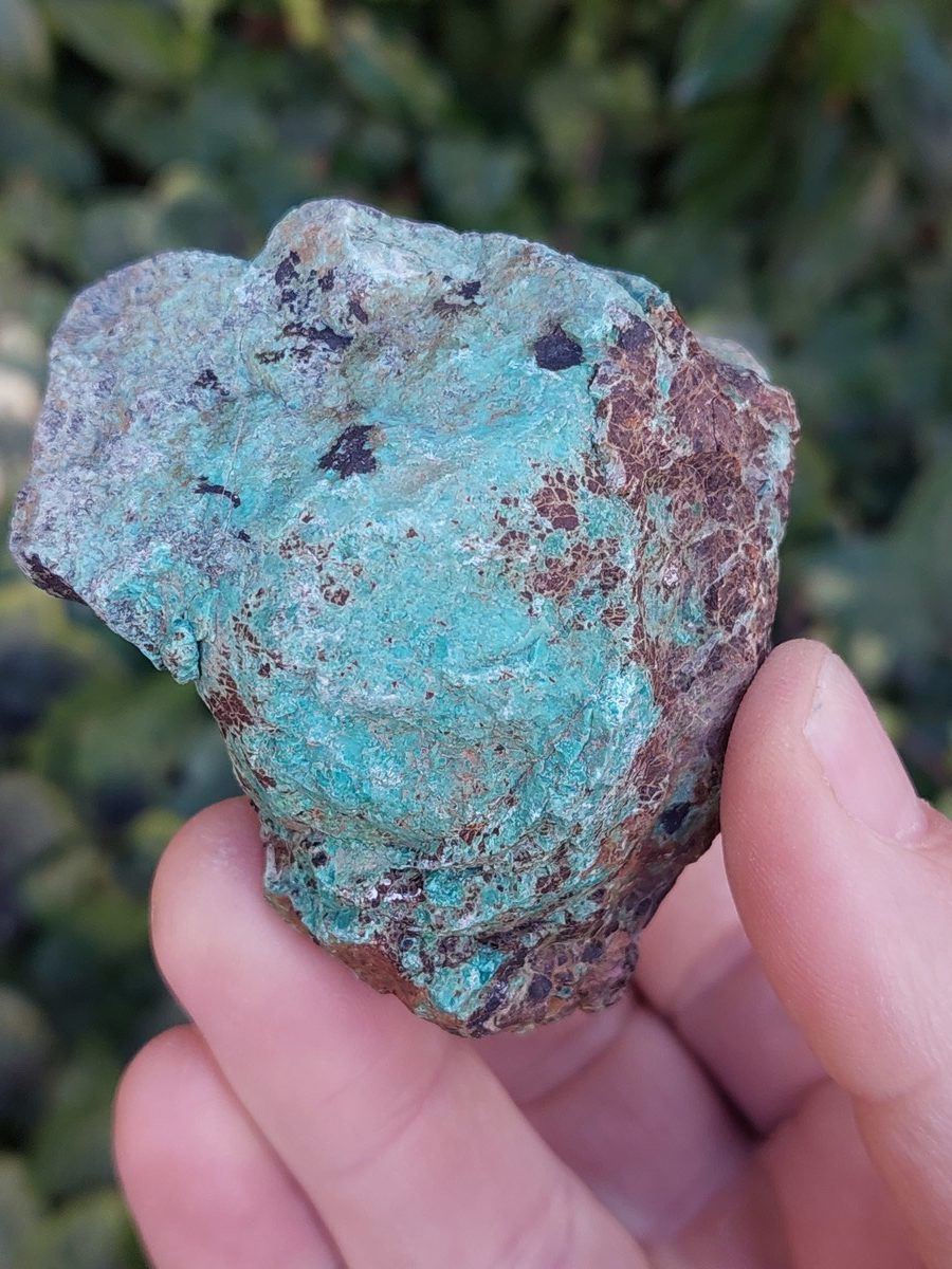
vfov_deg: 71.6
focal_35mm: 24
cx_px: 476
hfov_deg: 56.8
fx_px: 880
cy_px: 634
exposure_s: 1/100
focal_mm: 5.23
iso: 64
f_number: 1.8
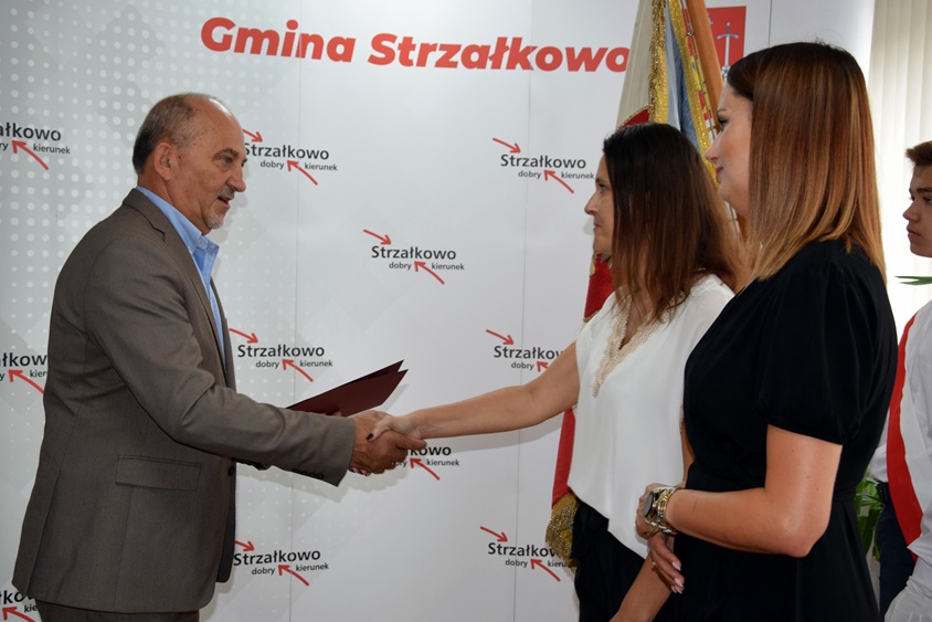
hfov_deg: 41.1
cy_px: 301
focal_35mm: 48
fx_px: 1243
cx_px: 462
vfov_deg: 28.1
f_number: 5.6
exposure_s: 1/125
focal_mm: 30
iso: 800
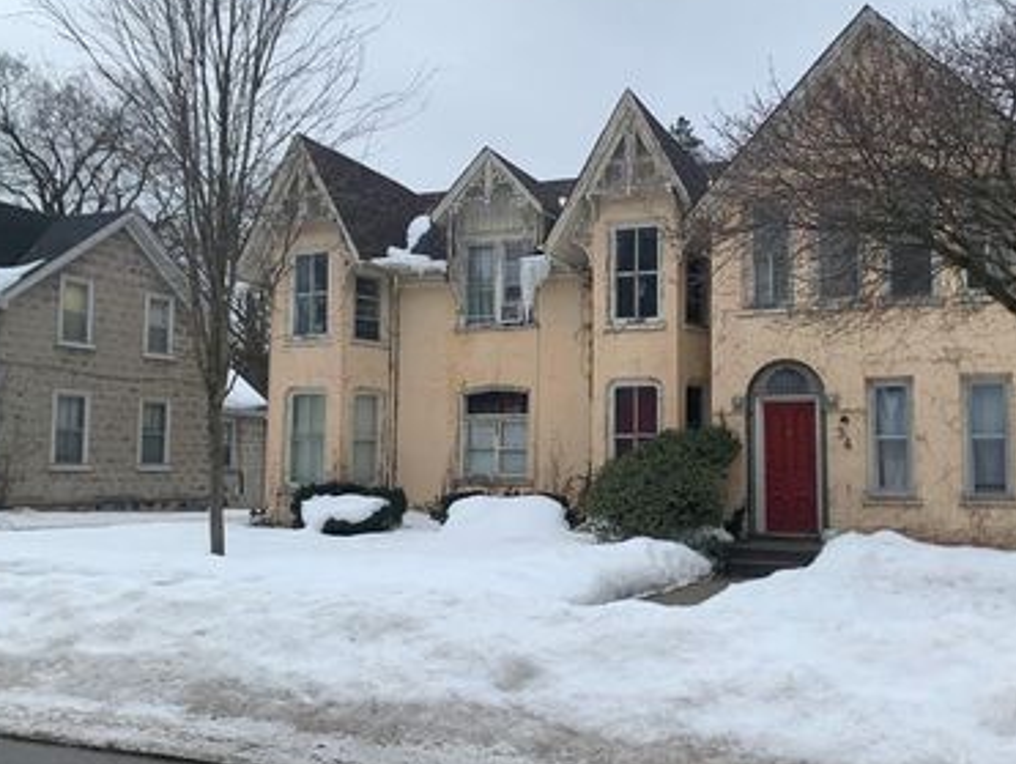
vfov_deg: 40.8
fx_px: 1028
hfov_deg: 52.3
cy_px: 385
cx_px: 605
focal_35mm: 35
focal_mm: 4.25
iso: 25
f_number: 1.8
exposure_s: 1/2545
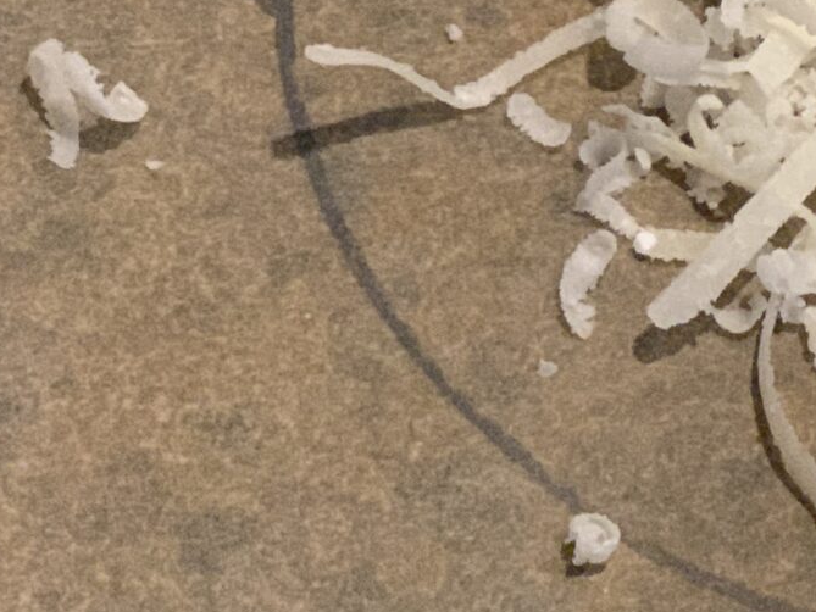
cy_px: 366
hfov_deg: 9.7
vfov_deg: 7.5
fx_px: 4692
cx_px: 1217
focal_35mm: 199
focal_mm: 6
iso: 320
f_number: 2.4
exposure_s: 1/50
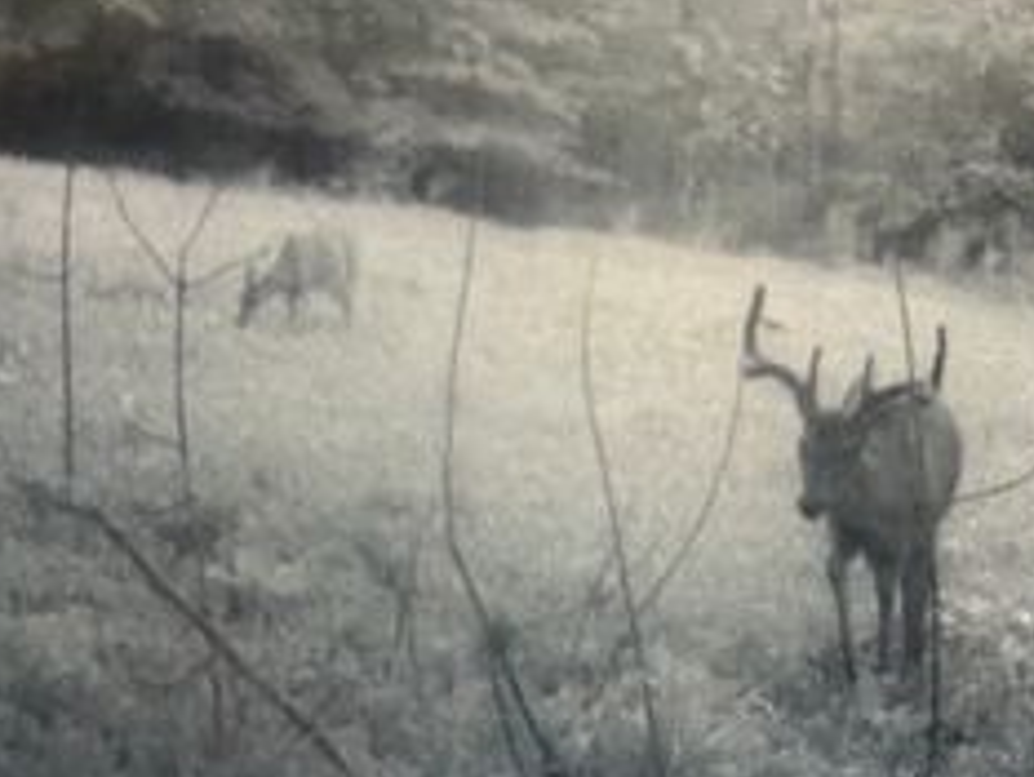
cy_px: 406
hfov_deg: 39.4
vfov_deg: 30.3
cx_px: 628
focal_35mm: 48
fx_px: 1435
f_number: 1.5
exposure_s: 1/60
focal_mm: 5.7
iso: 320
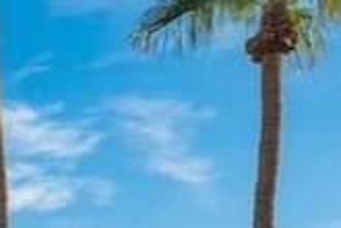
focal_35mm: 140
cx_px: -579
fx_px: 1326
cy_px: 519
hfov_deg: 11.2
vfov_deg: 9.0
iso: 100
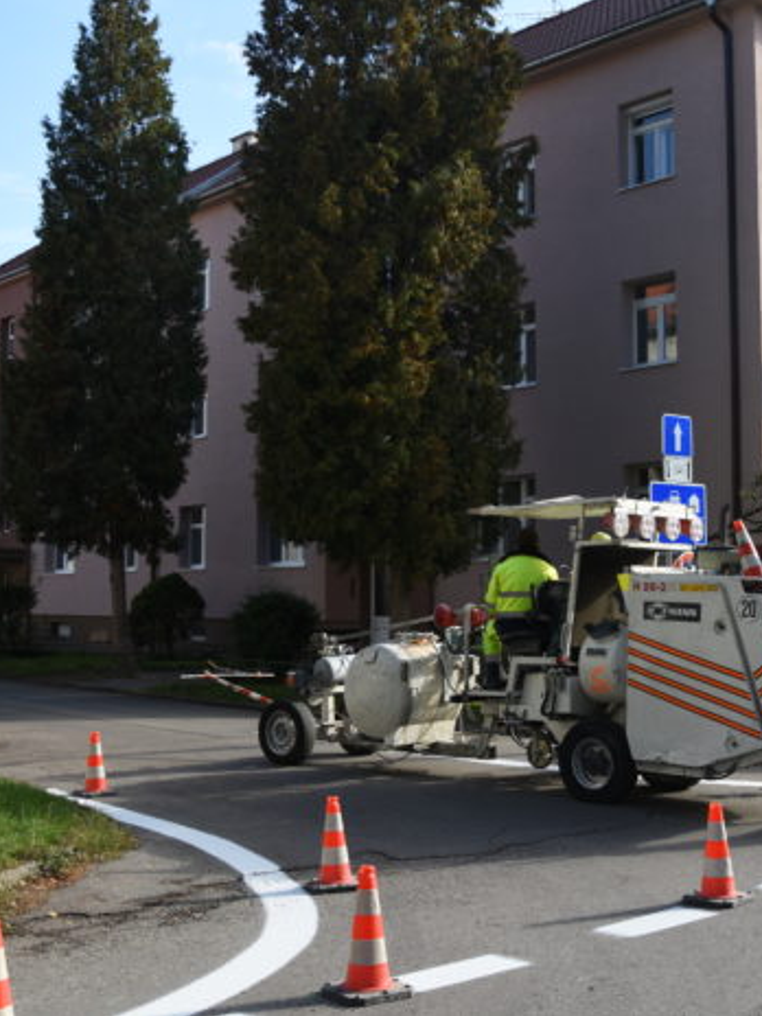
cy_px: 507
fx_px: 1342
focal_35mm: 46
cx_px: 501
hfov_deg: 31.5
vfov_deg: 41.5
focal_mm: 21
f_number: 7.1
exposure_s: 1/200
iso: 100
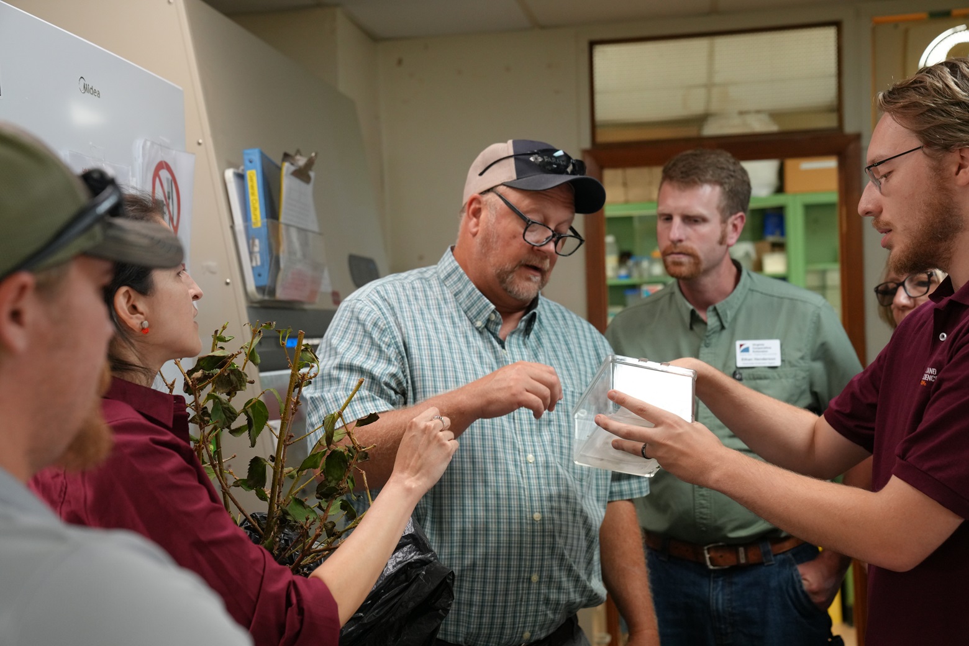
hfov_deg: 40.3
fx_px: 1319
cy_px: 323
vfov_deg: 27.5
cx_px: 484
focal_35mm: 49
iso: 2000
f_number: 4
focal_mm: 49
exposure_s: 1/160
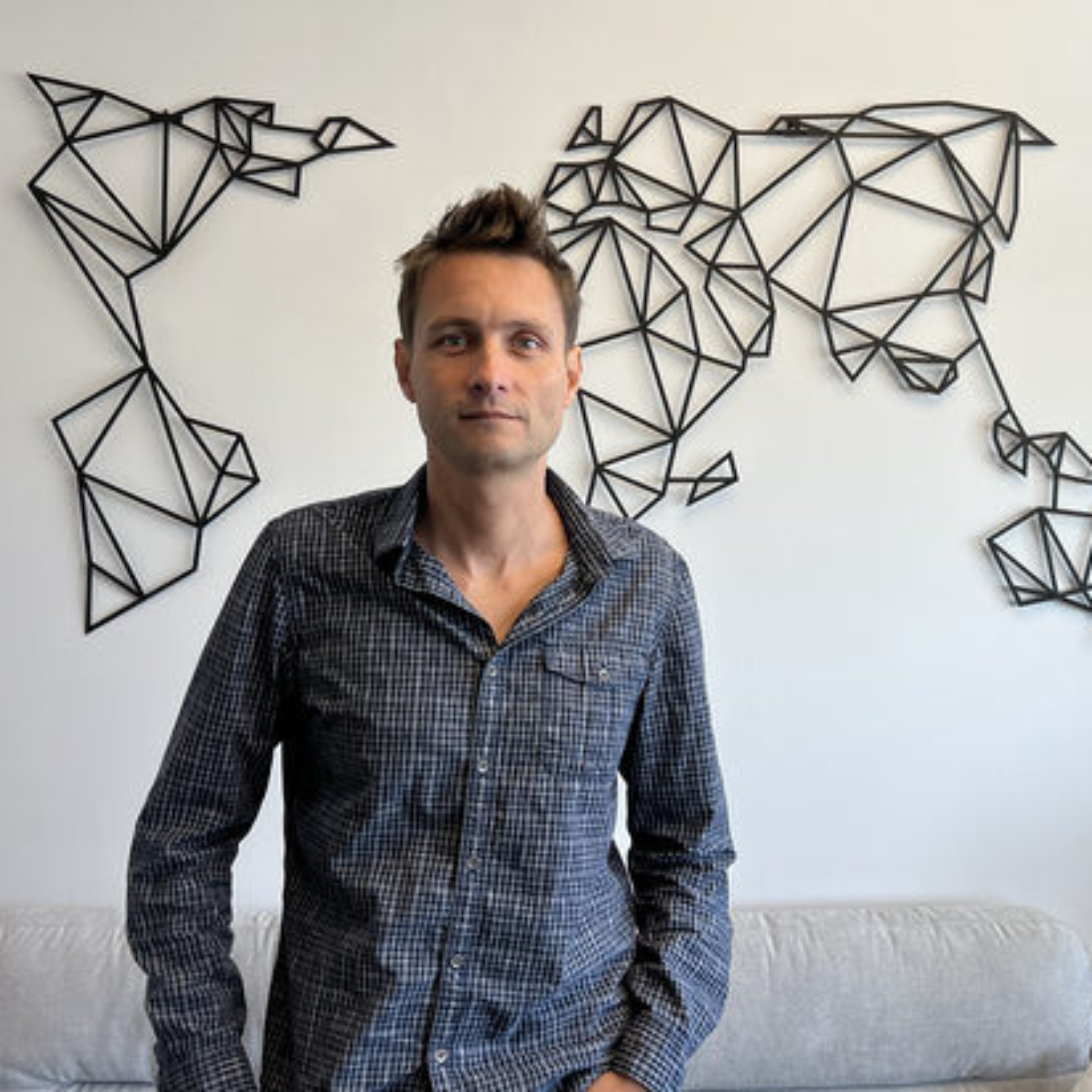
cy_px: 502
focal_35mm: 39
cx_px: 652
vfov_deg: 42.8
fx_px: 1392
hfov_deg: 42.6
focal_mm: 5.7
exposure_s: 1/121
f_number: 1.5
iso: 40
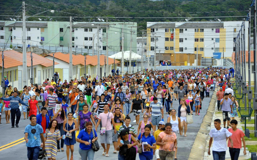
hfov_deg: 10.3
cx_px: 128
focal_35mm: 204
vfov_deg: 6.4
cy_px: 84
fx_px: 1429
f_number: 7.1
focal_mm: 200
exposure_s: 1/500
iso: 500
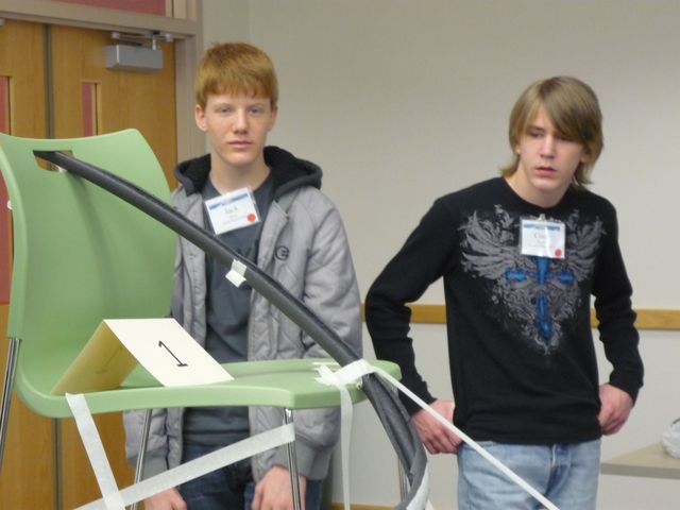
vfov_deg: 14.8
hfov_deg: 19.6
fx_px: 1964
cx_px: 340
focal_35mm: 100
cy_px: 255
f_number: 5.1
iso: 400
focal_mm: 16.5
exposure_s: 1/15
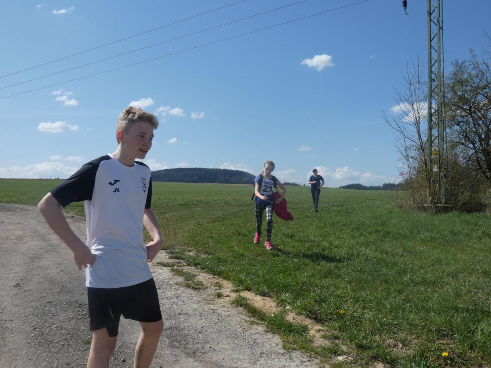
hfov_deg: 60.0
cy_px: 184
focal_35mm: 30
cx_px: 246
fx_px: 426
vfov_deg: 46.8
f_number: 4.5
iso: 80
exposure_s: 1/800
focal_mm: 5.3
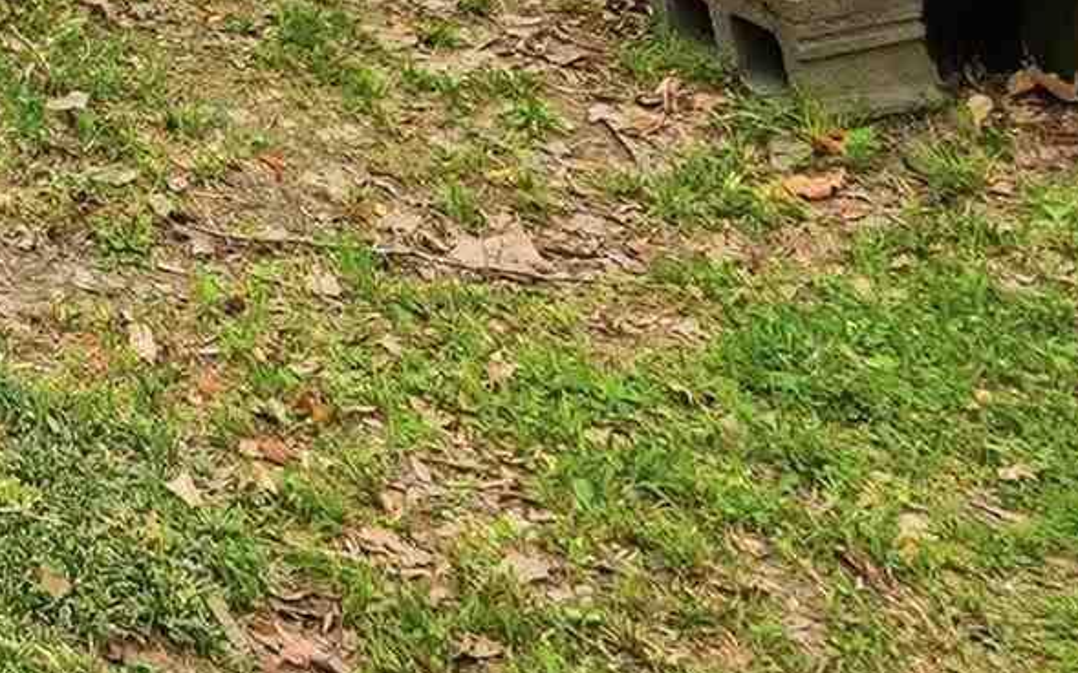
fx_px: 2438
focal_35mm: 83
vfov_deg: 12.6
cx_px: -954
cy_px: -881
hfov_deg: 18.4
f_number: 5.6
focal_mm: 16
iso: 640
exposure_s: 1/1250
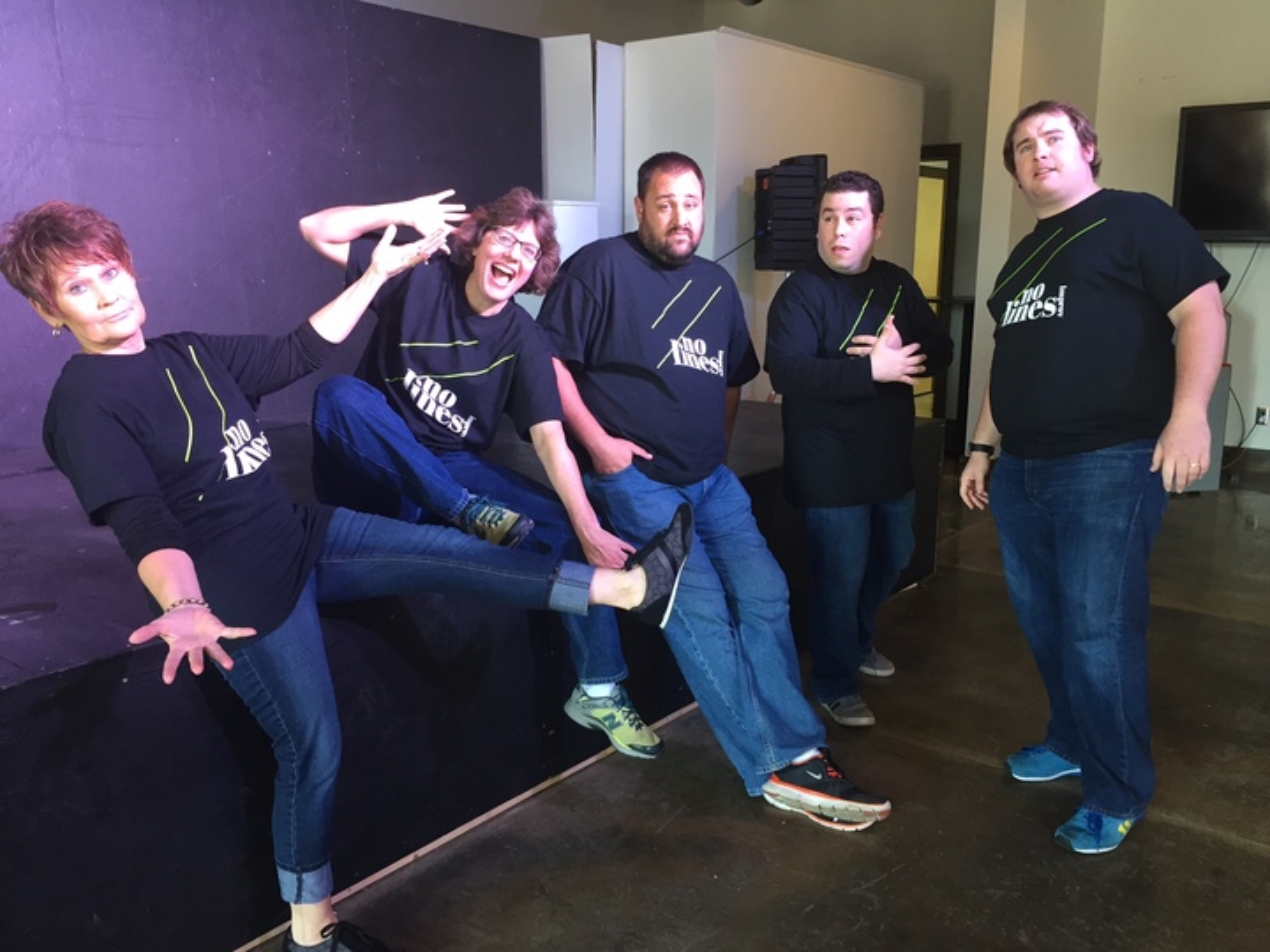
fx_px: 1064
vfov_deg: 48.2
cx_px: 635
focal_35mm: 29
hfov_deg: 61.7
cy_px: 476
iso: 80
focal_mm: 4.15
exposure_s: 1/30
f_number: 2.2
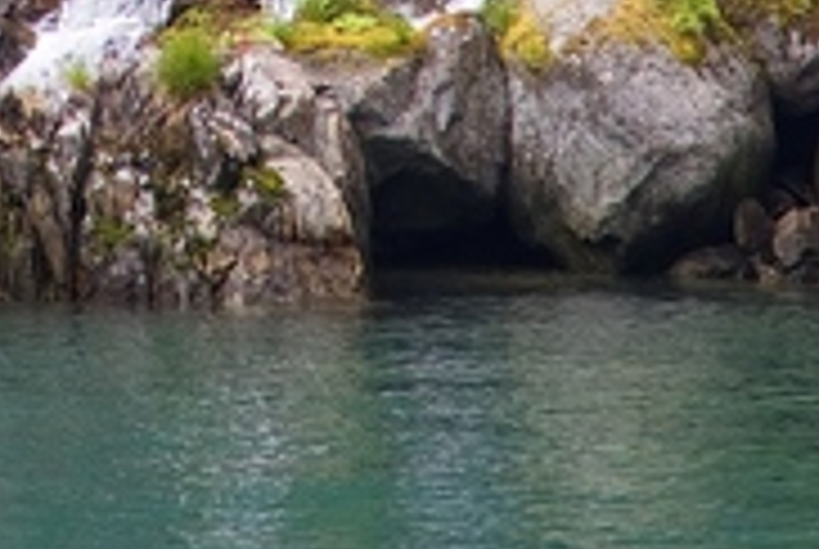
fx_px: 19186
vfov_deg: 1.6
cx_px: -428
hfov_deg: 2.4
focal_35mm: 842
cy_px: -1174
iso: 320
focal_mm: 120
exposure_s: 1/250
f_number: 4
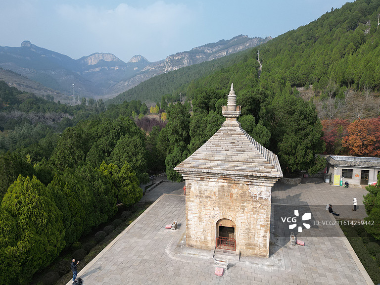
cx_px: 186
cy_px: 143
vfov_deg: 54.9
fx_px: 274
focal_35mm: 25
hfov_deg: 69.4
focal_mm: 6.72
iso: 100
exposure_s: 1/2000
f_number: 1.7
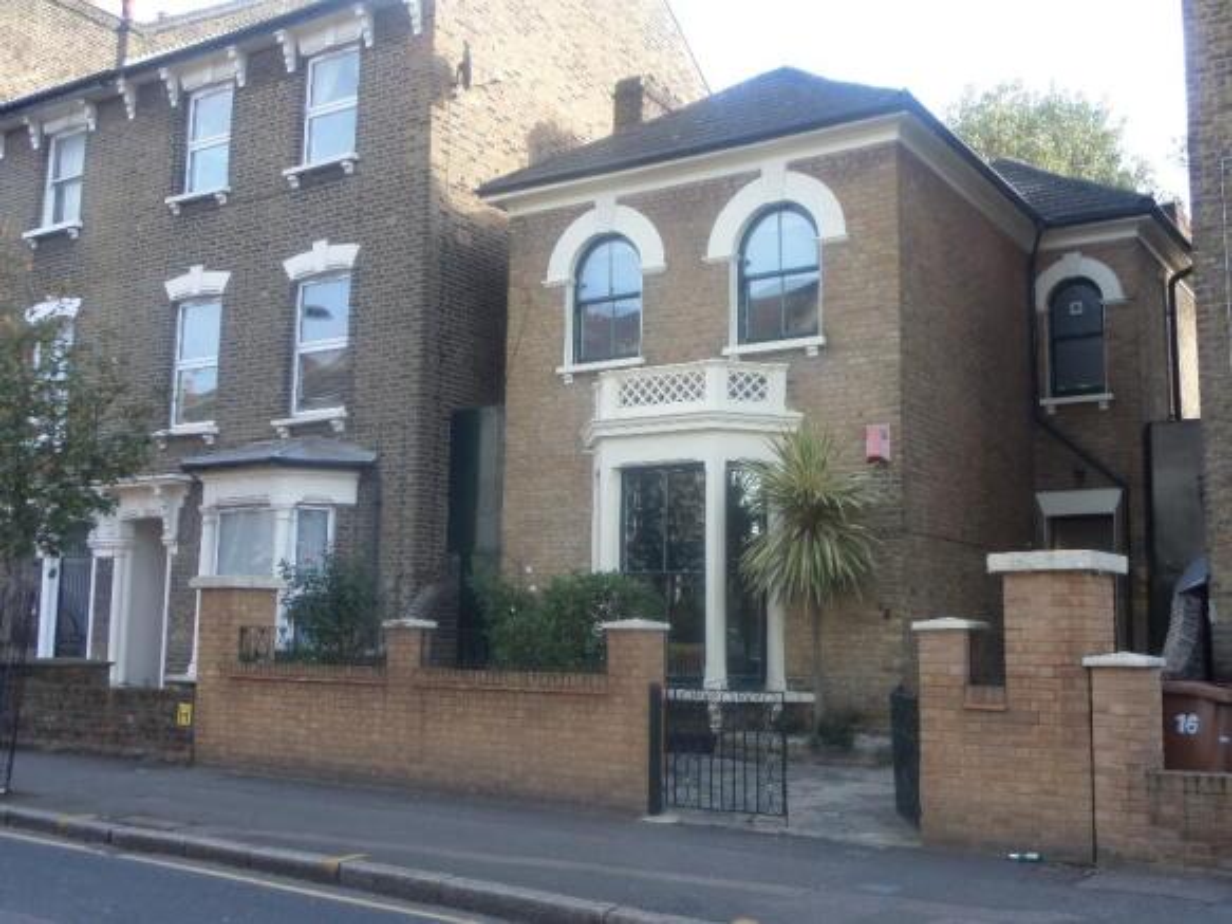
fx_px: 1459
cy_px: 462
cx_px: 616
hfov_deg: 45.8
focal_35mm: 41
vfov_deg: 35.1
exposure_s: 1/90
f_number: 3.6
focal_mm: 6.8
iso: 80
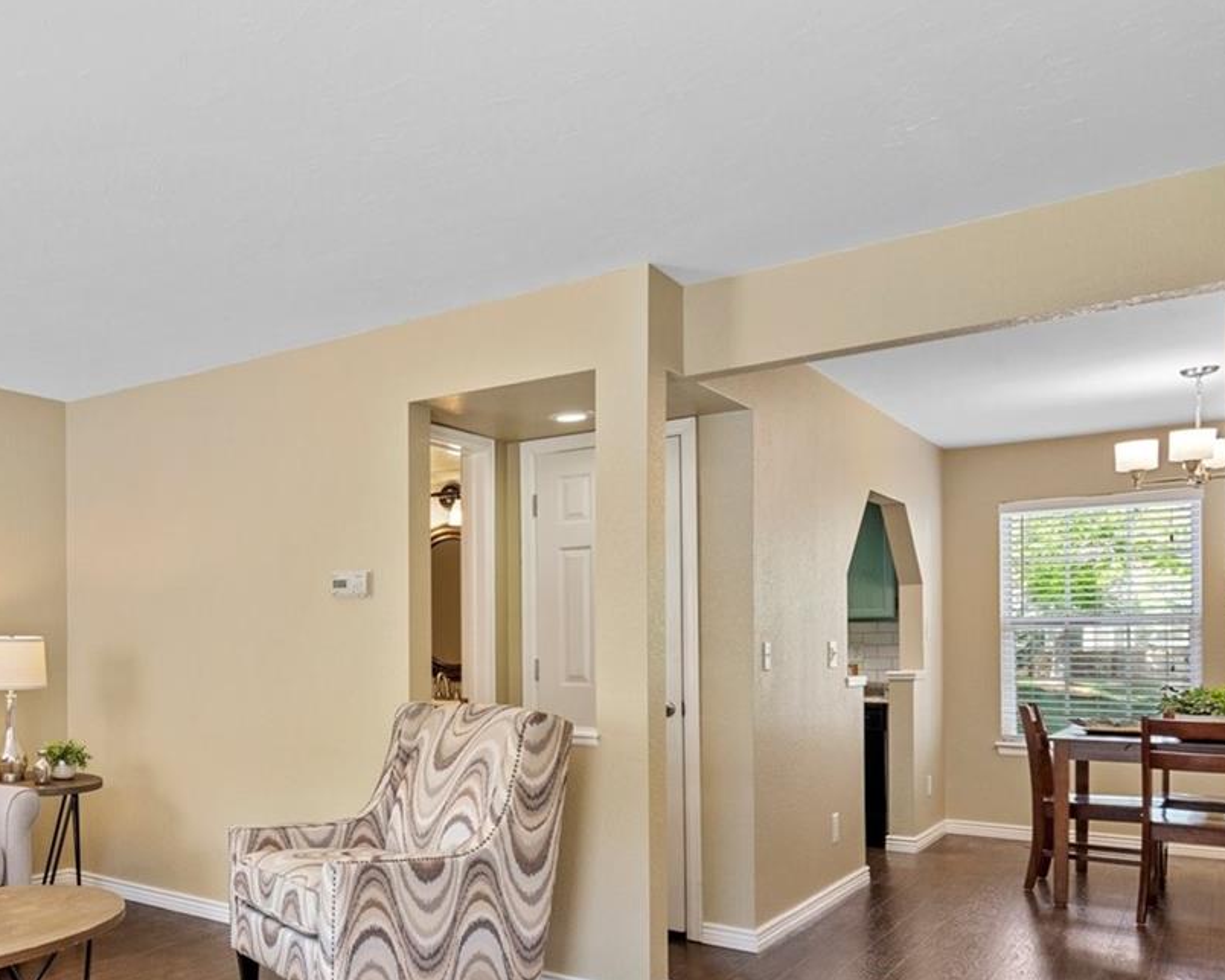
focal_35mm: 28
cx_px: 90
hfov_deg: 53.3
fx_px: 1015
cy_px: 649
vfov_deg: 50.6
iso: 1250
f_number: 8
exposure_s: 1/15
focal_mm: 10
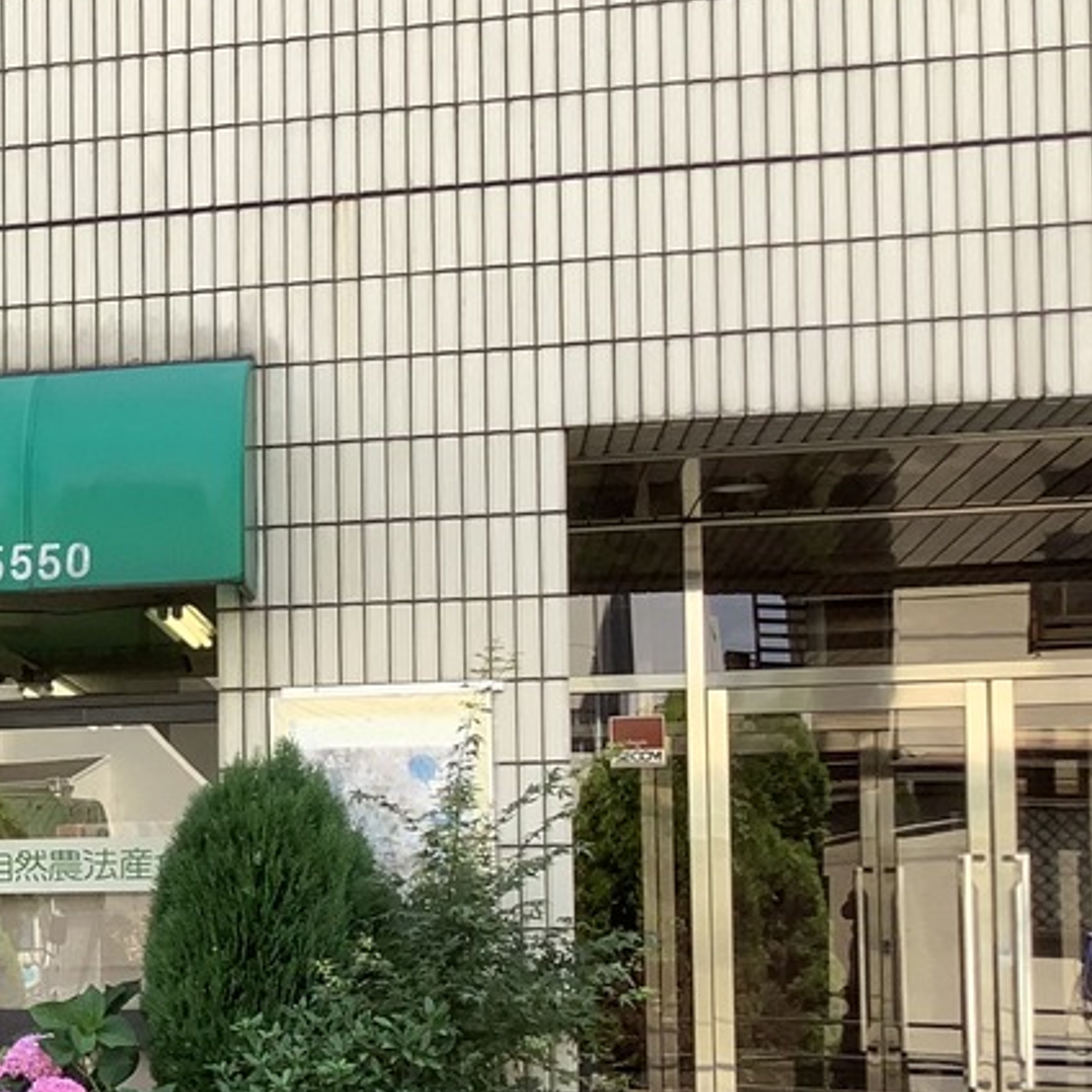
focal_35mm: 81
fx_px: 2891
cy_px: 850
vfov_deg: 21.2
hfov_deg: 19.1
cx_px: -488
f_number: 2.4
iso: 25
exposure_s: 1/238
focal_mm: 3.3
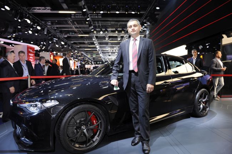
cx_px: 116
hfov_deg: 73.8
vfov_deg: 53.0
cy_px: 77
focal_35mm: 24
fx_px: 155
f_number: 4.5
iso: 640
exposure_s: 1/60
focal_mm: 24
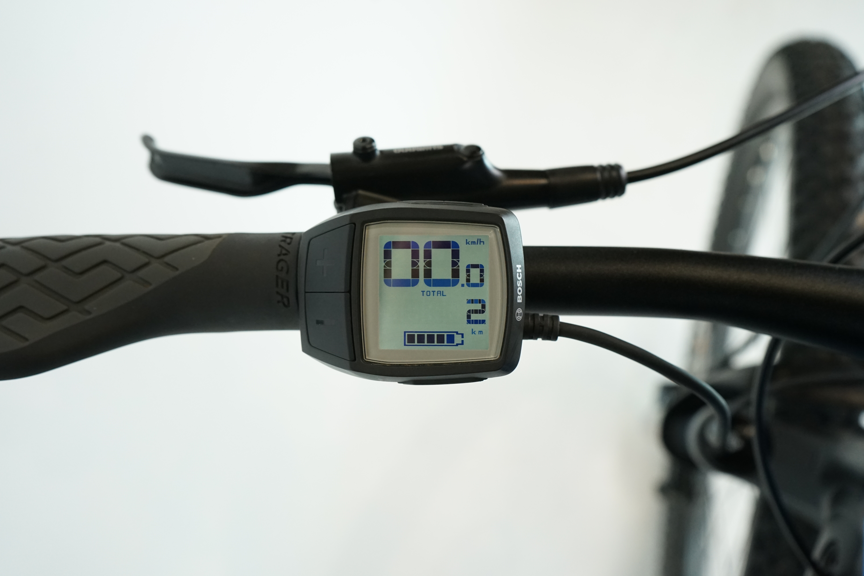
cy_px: 288
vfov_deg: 35.1
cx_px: 432
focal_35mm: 38
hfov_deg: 50.7
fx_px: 912
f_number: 5.6
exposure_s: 1/200
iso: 2000
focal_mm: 38
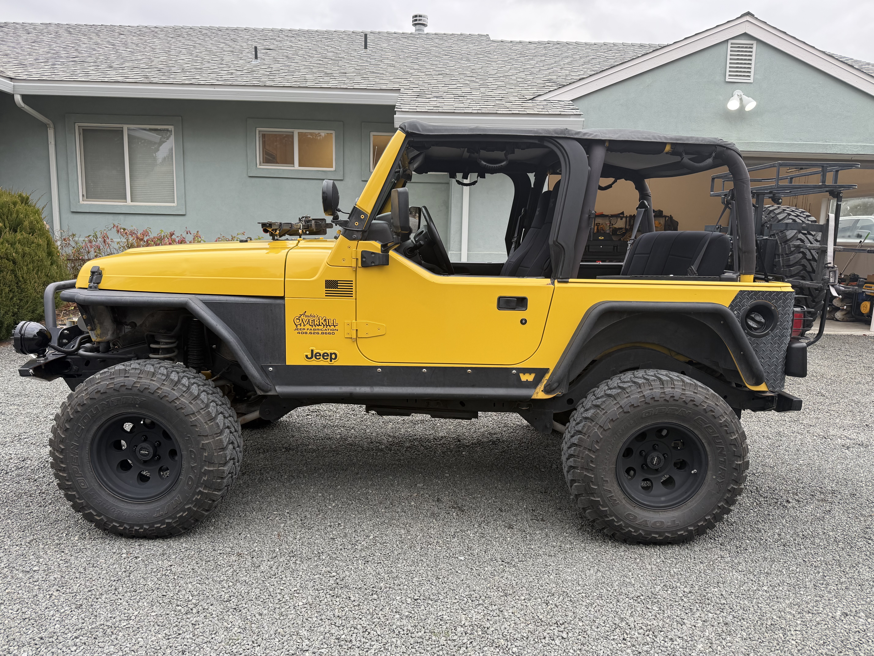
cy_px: 328
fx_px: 606
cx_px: 437
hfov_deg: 71.6
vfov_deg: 56.8
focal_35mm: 24
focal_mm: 6.76
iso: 80
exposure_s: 1/121
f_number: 1.78
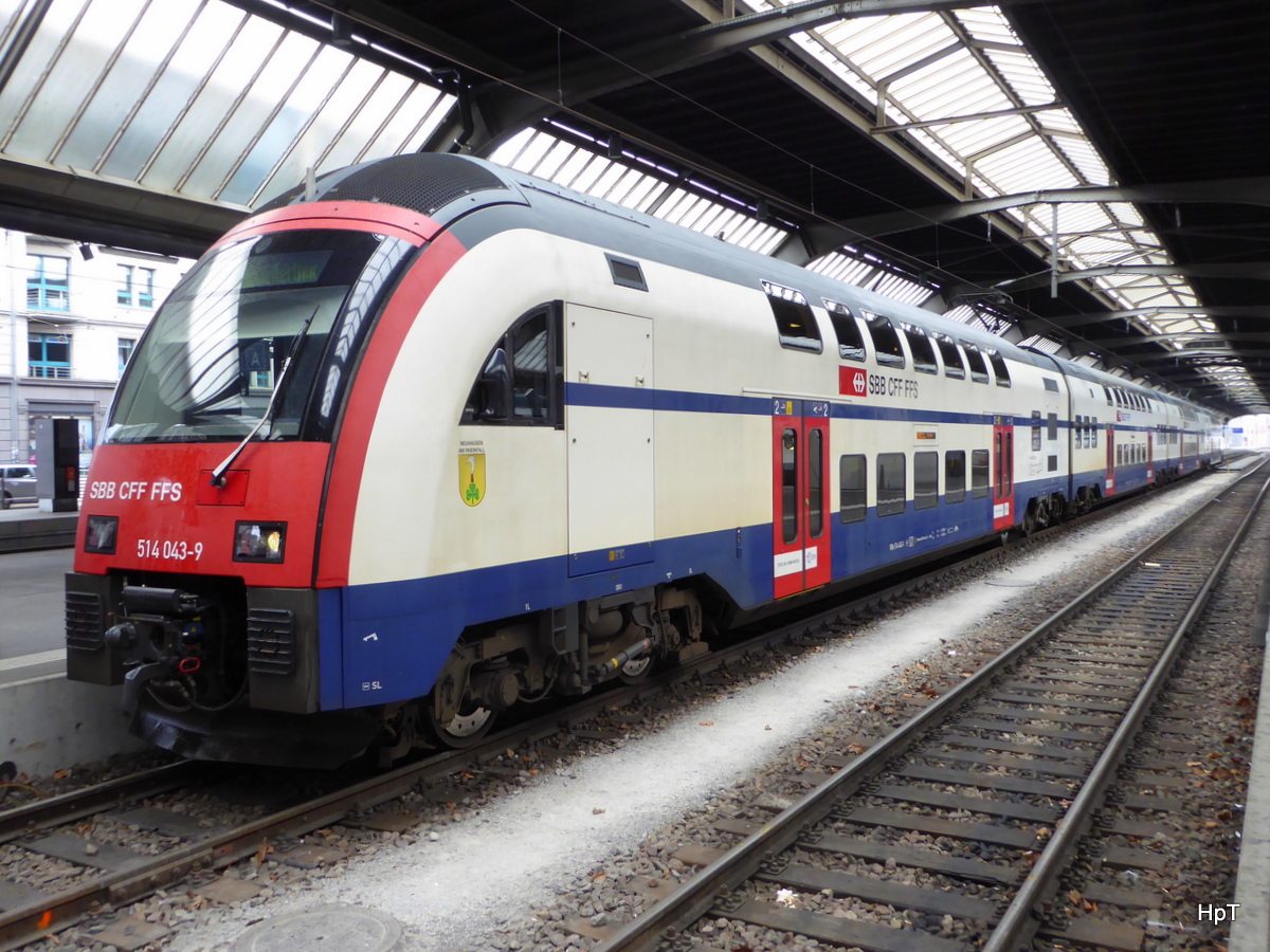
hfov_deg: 56.8
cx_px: 635
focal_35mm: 32
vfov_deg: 44.2
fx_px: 1174
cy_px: 476
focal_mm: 5.4
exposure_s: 1/60
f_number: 3.5
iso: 200
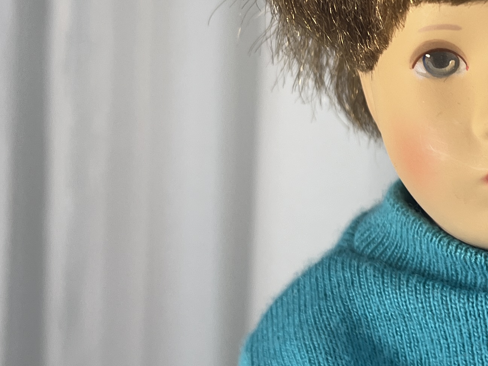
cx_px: 531
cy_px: 172
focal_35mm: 81
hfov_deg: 22.8
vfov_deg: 18.2
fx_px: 1142
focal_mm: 5.7
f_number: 1.5
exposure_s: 1/100
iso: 40
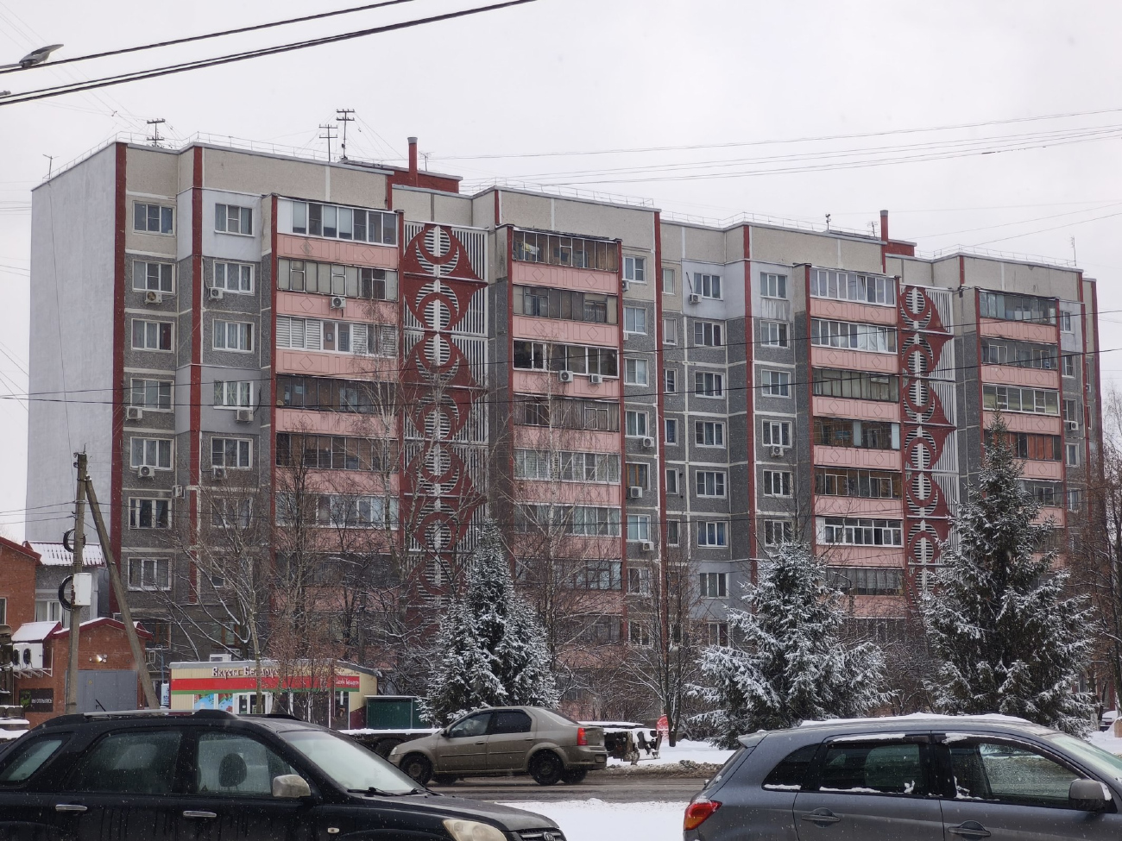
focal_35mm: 60
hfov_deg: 32.2
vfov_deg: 24.4
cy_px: 420
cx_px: 561
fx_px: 1945
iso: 50
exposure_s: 1/357
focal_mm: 7.1
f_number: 1.9
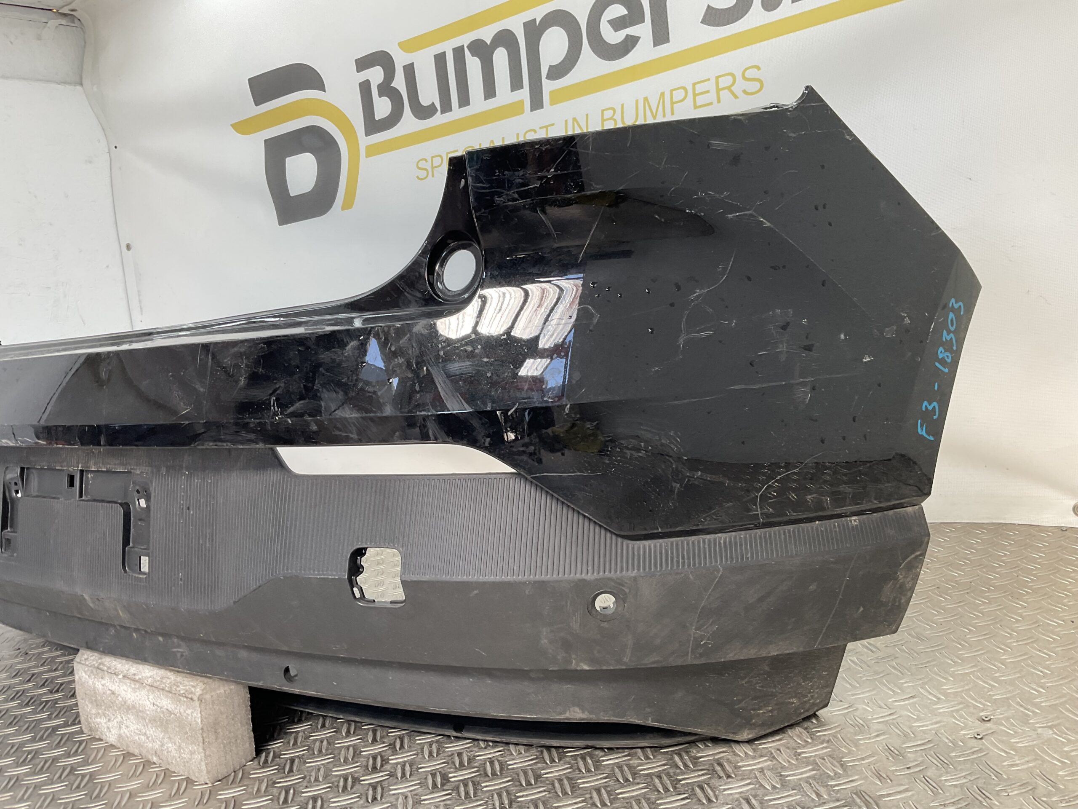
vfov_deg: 48.2
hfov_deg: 61.7
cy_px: 404
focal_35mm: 29
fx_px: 903
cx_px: 539
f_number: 1.8
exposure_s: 1/120
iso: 25
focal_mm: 3
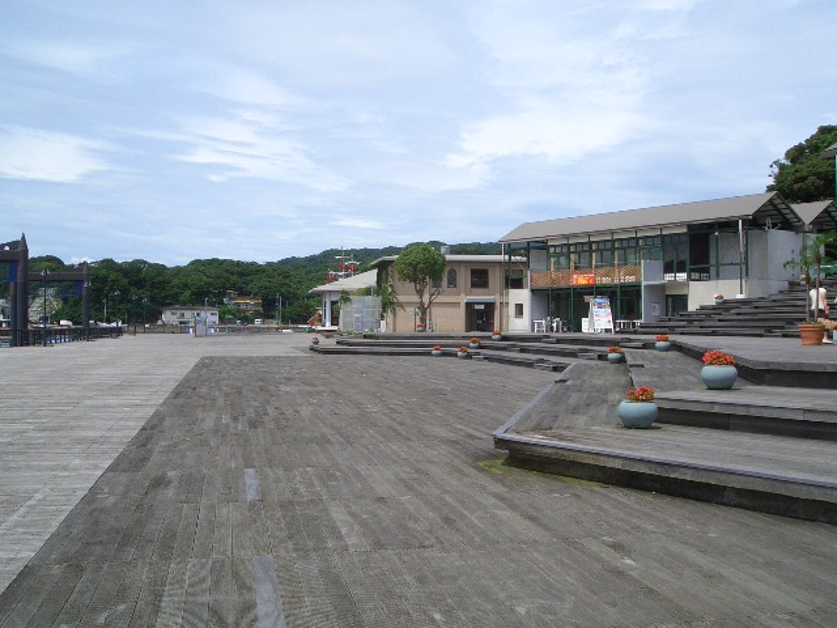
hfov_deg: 51.4
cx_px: 418
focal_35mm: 36
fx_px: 870
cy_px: 314
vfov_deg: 39.7
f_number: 4
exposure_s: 1/640
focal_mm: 4.8
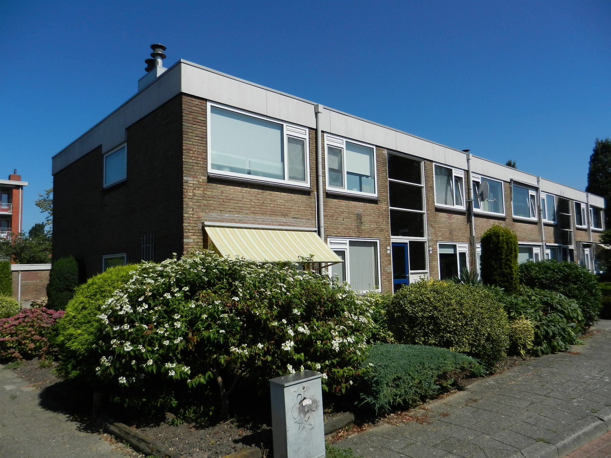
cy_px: 229
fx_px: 441
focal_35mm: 25
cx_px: 306
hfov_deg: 69.4
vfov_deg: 54.9
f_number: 7
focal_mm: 4.5
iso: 160
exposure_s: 1/800
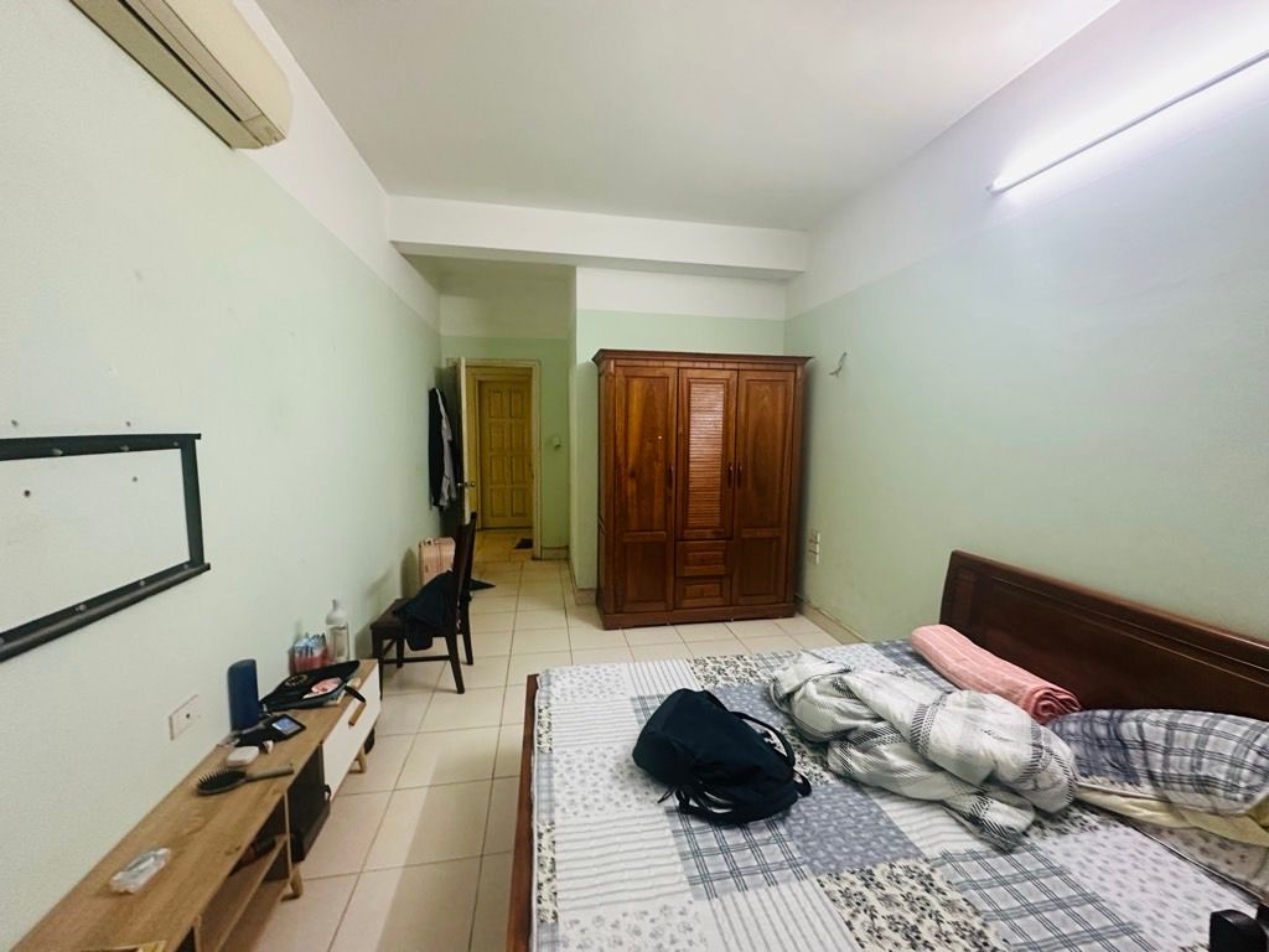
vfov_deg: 85.7
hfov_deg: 102.1
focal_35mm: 14
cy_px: 476
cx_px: 634
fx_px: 513
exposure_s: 1/50
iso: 640
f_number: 2.2
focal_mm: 2.22
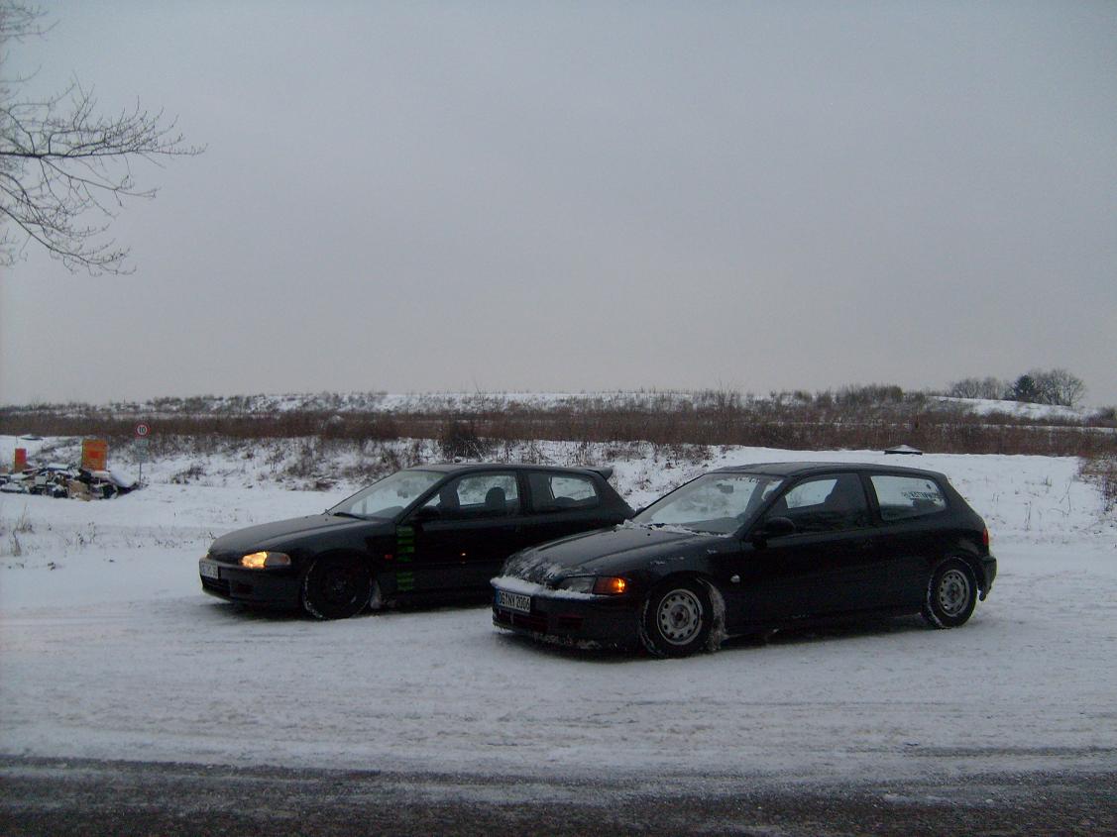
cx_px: 558
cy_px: 418
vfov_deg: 40.7
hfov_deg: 52.6
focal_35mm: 35
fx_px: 1129
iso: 120
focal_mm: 5.8
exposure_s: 1/45
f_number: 2.8
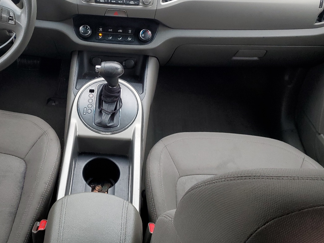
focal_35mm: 40
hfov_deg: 46.1
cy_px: 97
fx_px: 374
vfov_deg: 35.8
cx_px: 108
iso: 80
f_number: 1.5
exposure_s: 1/60.2
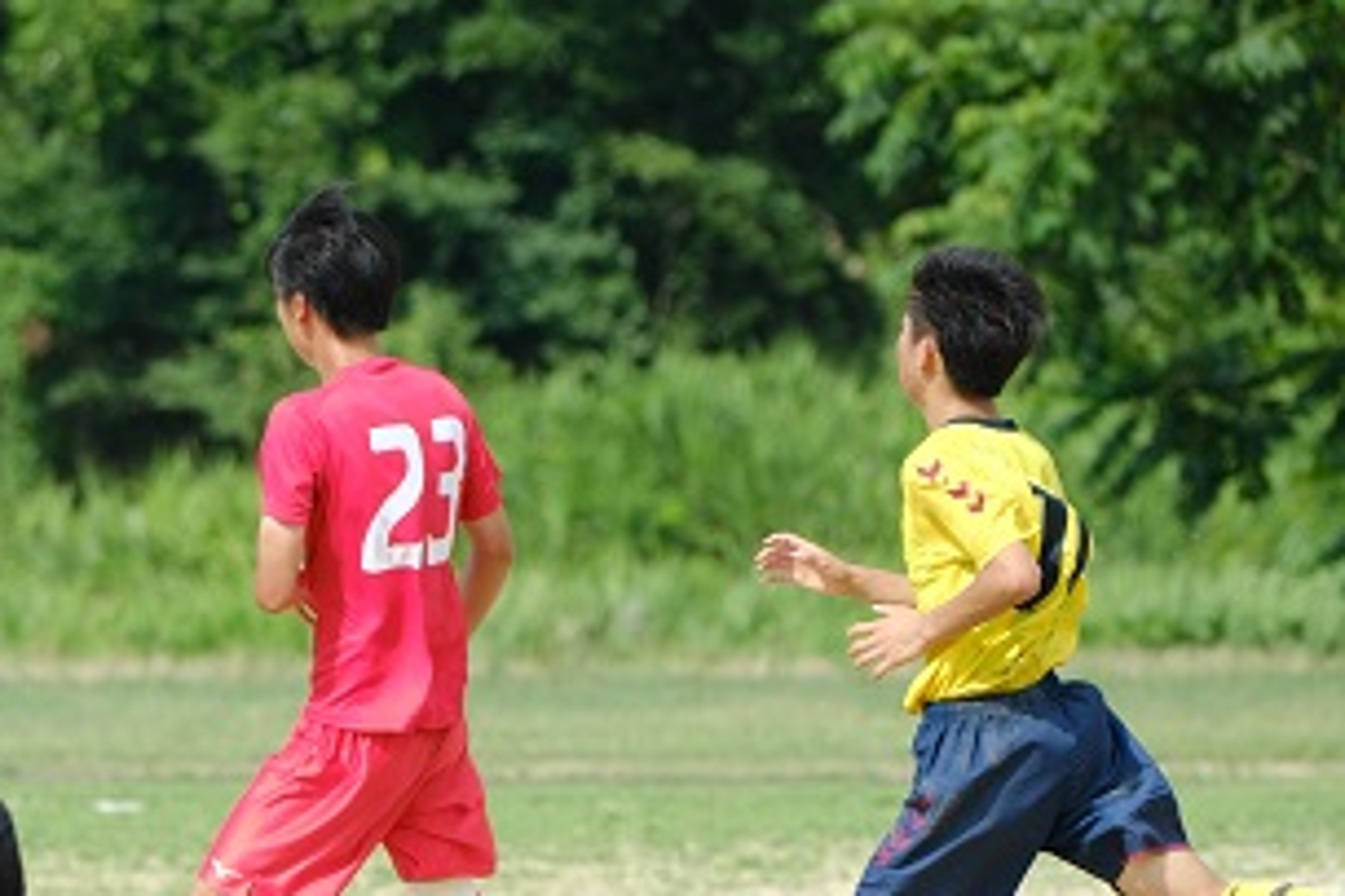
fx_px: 22814
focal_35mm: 611
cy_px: 660
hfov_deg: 3.4
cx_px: 406
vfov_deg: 2.2
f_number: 6.4
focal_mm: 248.9
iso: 400
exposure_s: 1/1000
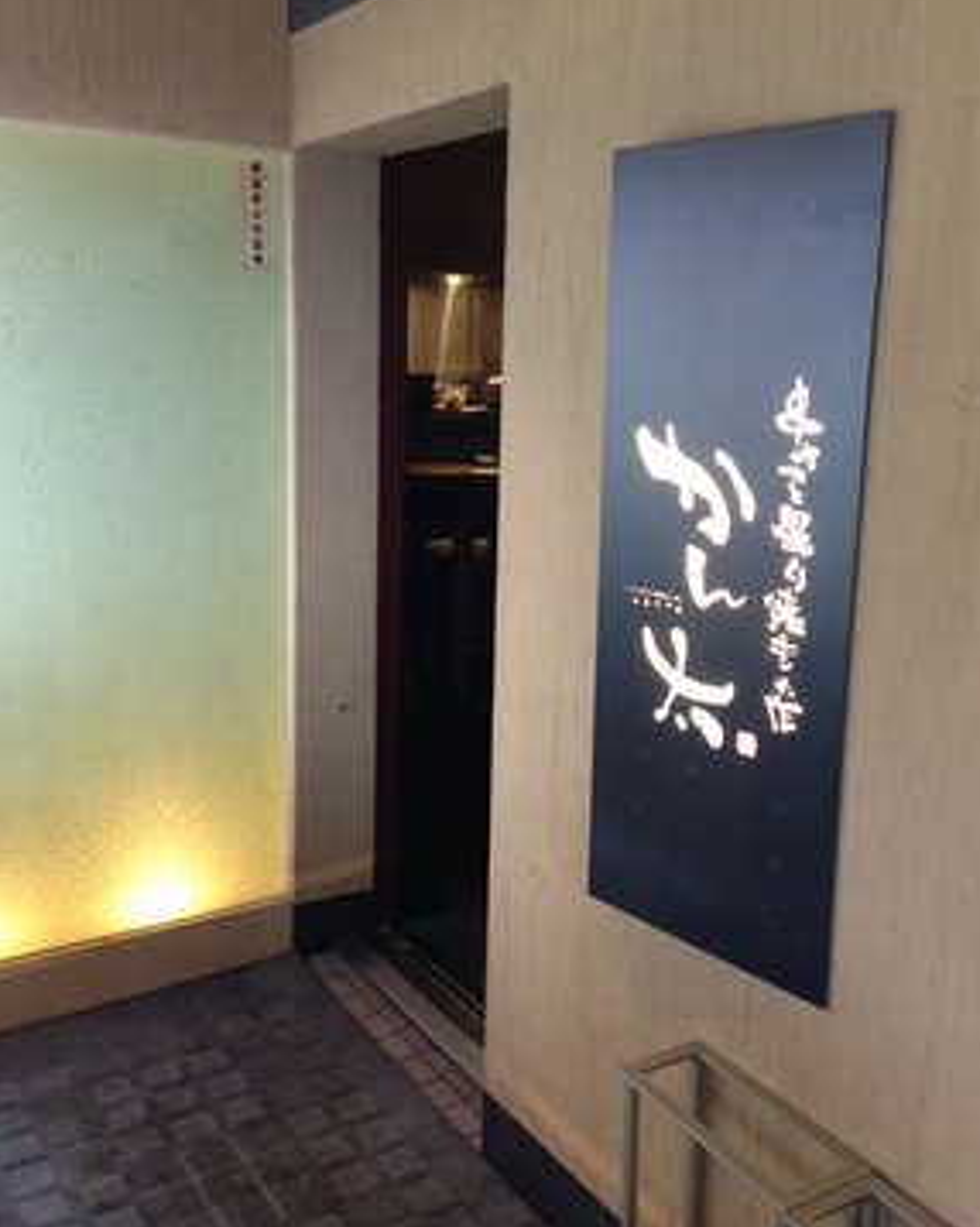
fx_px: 1306
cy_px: 576
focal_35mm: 36
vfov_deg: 50.3
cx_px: 507
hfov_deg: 41.1
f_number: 2.4
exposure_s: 1/20
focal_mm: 4.12
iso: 100
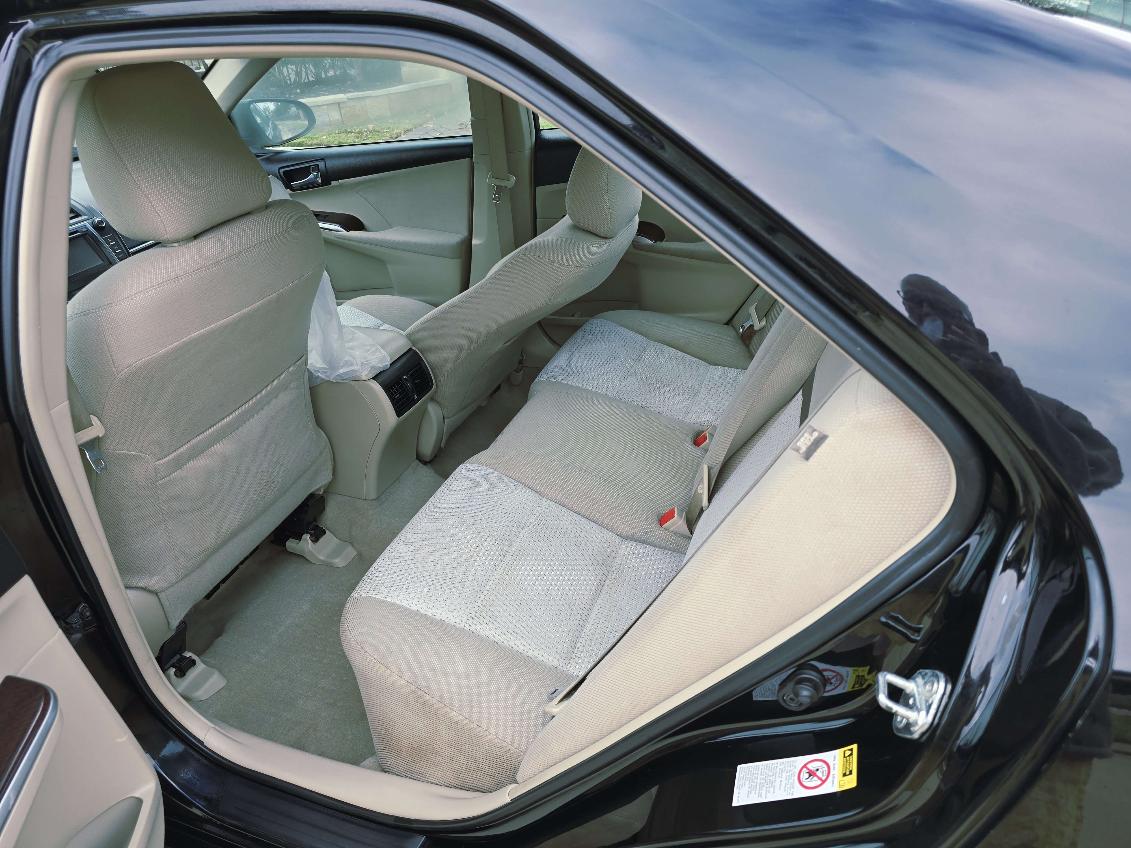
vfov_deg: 58.9
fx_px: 751
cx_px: 566
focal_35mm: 23
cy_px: 424
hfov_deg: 73.9
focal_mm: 6.3
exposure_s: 1/180
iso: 32
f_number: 1.7
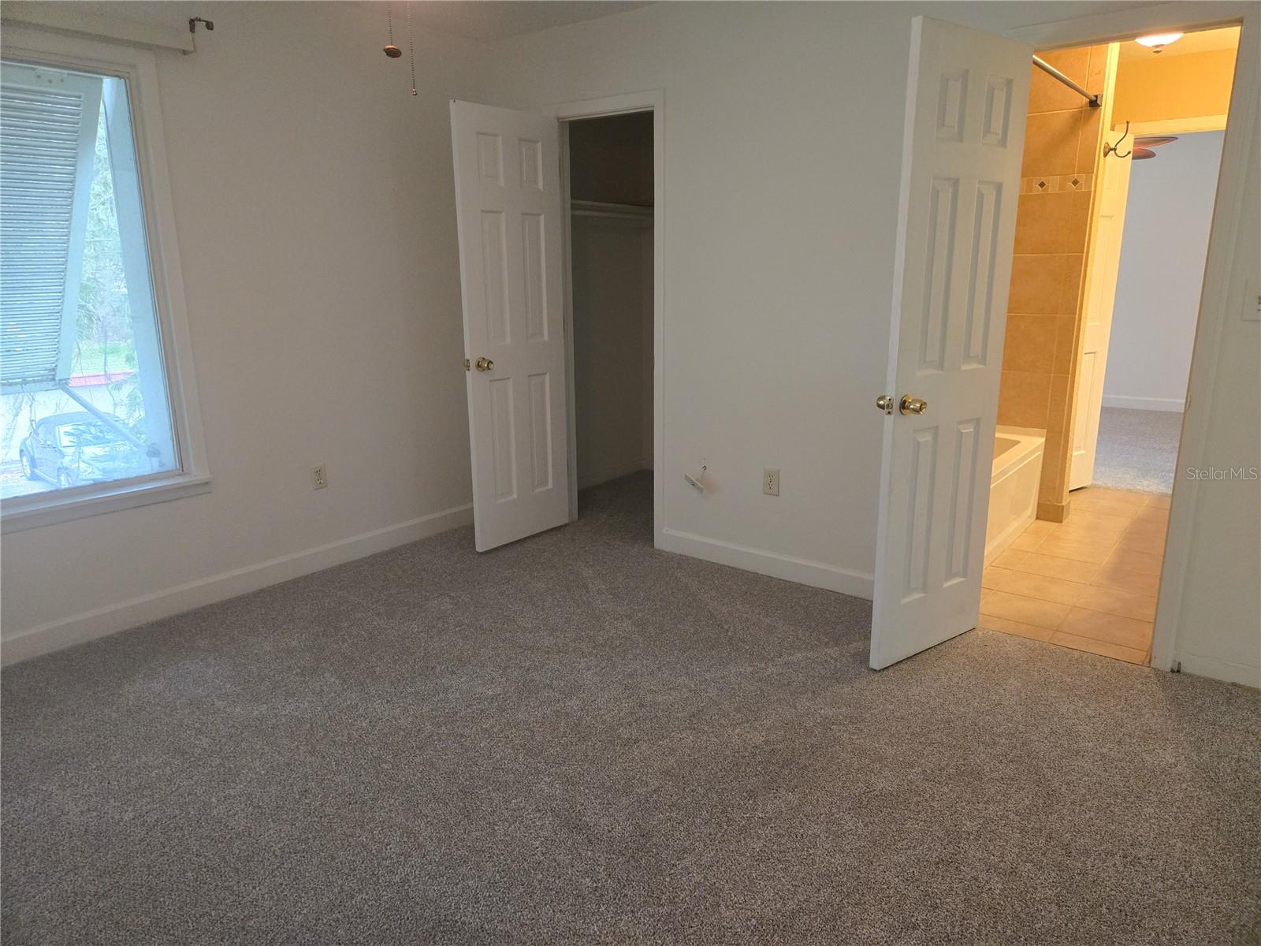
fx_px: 838
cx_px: 630
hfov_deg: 73.9
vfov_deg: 58.9
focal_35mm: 23
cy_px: 473
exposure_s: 1/120
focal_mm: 5.4
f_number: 1.8
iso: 1000
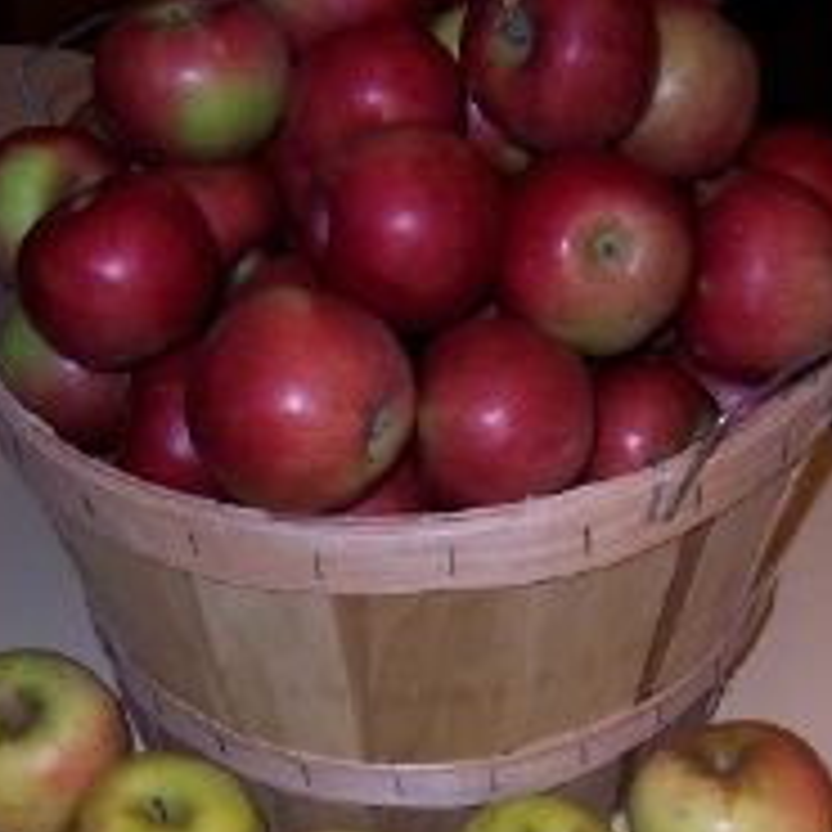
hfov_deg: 27.3
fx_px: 1713
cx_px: 481
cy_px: 679
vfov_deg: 26.7
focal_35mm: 63
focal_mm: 5.5
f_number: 2.8
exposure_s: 1/60
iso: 80
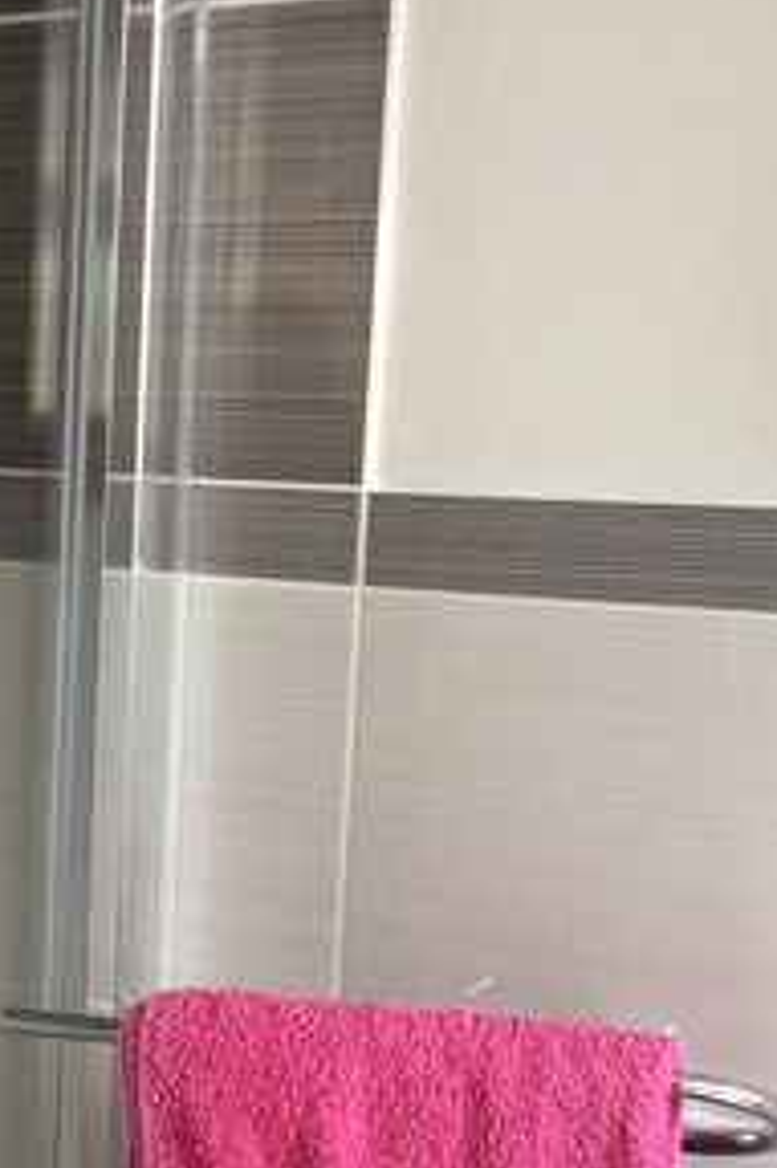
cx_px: 16
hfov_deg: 15.1
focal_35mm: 89
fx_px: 2885
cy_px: 912
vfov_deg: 22.6
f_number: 2.4
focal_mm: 3.3
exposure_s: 1/25
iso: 40
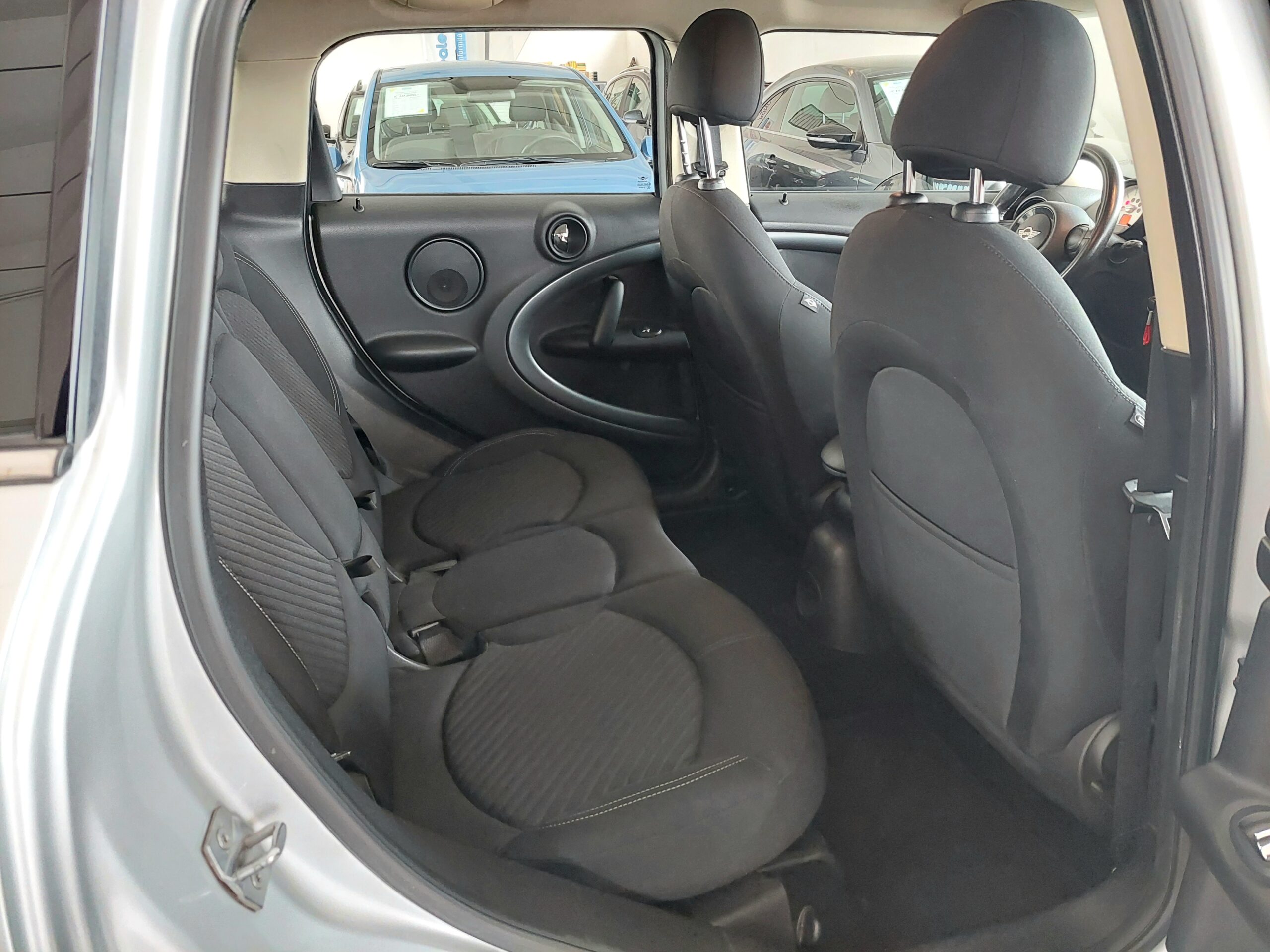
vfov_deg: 54.9
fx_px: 917
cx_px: 635
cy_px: 476
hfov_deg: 69.4
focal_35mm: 25
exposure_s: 1/24
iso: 640
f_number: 1.8
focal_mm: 5.23
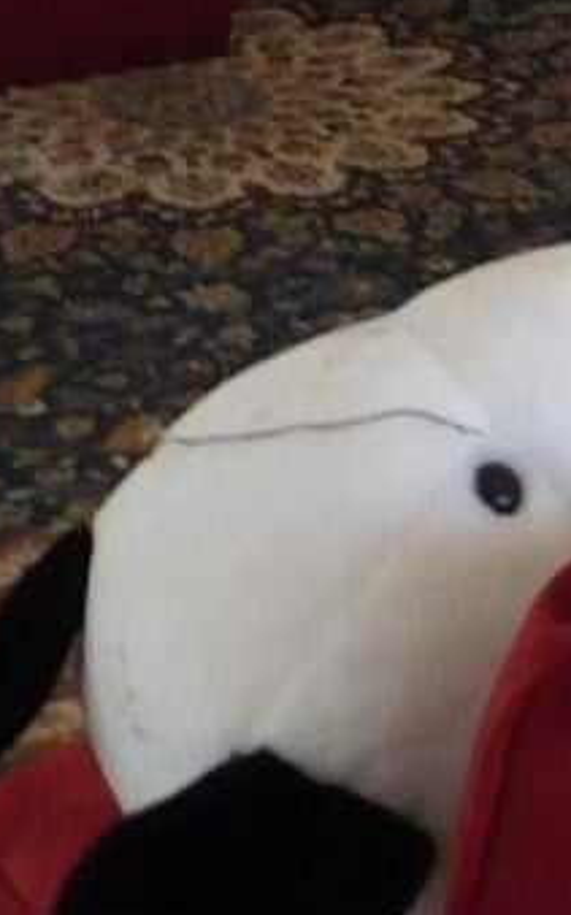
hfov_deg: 7.6
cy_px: -939
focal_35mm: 154
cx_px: 1644
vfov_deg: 12.0
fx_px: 3838
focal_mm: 4
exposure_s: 1/30
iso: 160
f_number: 3
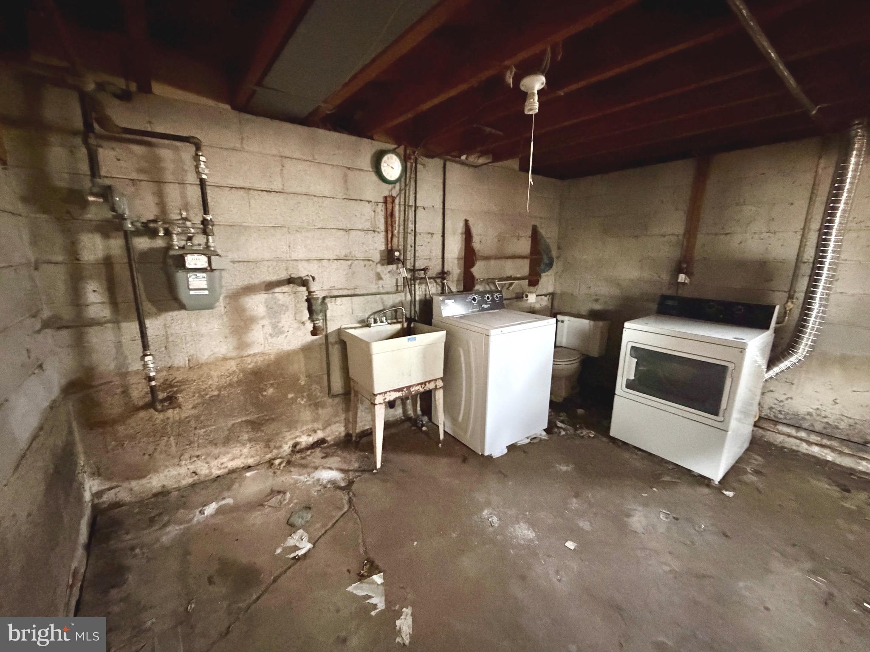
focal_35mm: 14
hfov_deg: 102.1
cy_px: 326
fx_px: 352
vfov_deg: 85.7
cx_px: 435
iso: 2500
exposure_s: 1/30
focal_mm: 2.22
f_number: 2.2
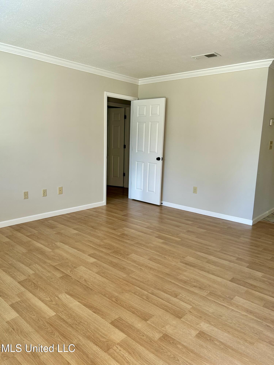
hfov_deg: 53.1
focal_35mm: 26
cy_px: 182
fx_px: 274
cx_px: 137
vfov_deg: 67.3
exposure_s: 1/121
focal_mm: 5.7
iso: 80
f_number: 1.5
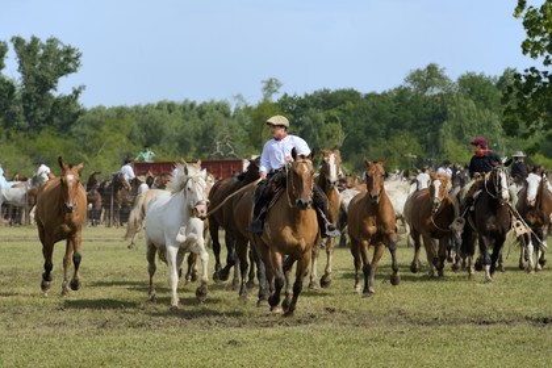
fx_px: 3066
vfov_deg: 6.9
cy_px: 184
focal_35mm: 200
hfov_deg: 10.3
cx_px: 276
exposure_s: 1/800
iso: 400
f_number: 9
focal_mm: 200
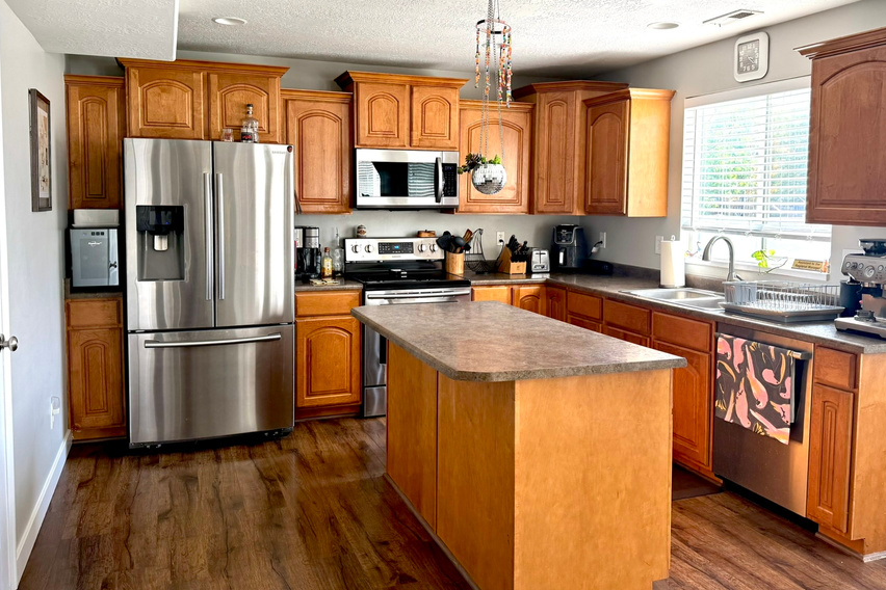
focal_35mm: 30
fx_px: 738
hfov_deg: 61.9
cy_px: 249
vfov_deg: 43.5
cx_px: 449
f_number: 1.78
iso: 125
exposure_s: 1/240
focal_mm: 6.76
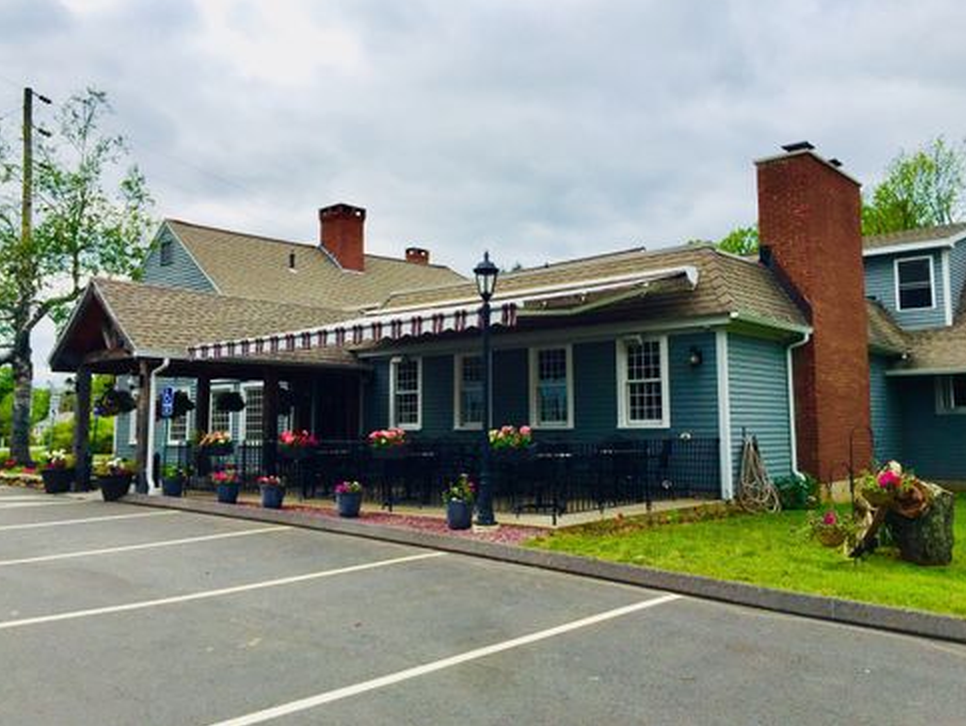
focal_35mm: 30
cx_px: 490
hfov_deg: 59.9
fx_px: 838
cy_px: 355
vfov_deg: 46.8
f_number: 2.2
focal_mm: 4.15
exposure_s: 1/2326
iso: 32
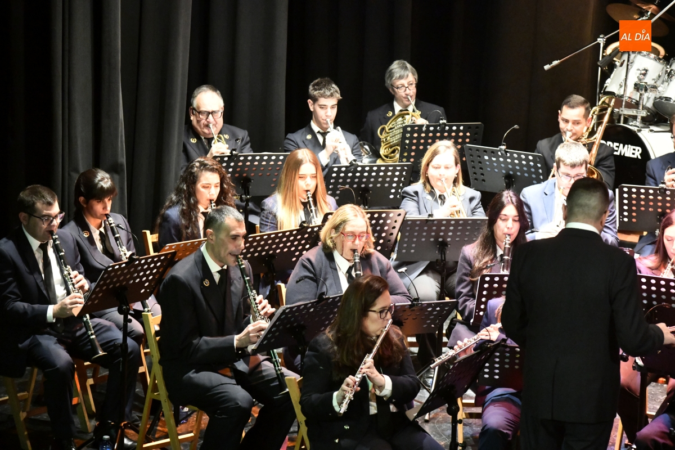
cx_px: 338
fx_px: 2812
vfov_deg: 9.1
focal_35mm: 150
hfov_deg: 13.7
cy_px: 225
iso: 16000
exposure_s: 1/200
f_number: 5.6
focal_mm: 150
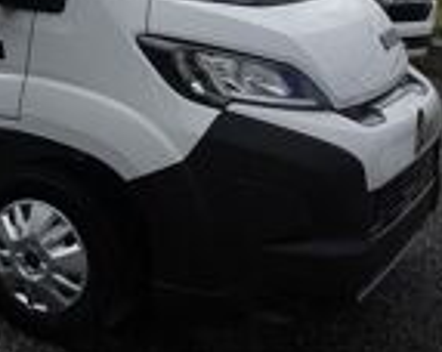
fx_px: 823
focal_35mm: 63
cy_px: 74
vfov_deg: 23.8
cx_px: -83
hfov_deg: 26.8
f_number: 2
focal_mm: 7.6
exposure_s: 1/5000
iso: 125
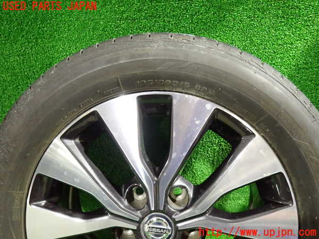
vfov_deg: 54.9
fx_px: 230
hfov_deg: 69.4
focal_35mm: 25
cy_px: 120
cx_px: 160
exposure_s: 1/15
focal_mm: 4.5
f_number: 2
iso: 800
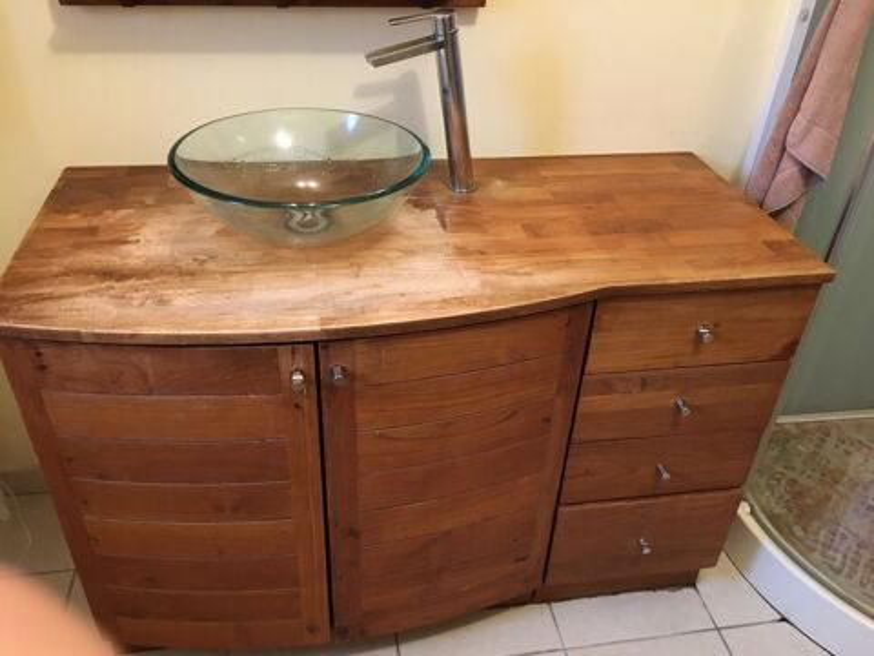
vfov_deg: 48.2
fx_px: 732
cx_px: 437
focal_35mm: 29
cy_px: 328
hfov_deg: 61.7
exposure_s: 1/17
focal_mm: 4.15
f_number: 2.2
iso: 200
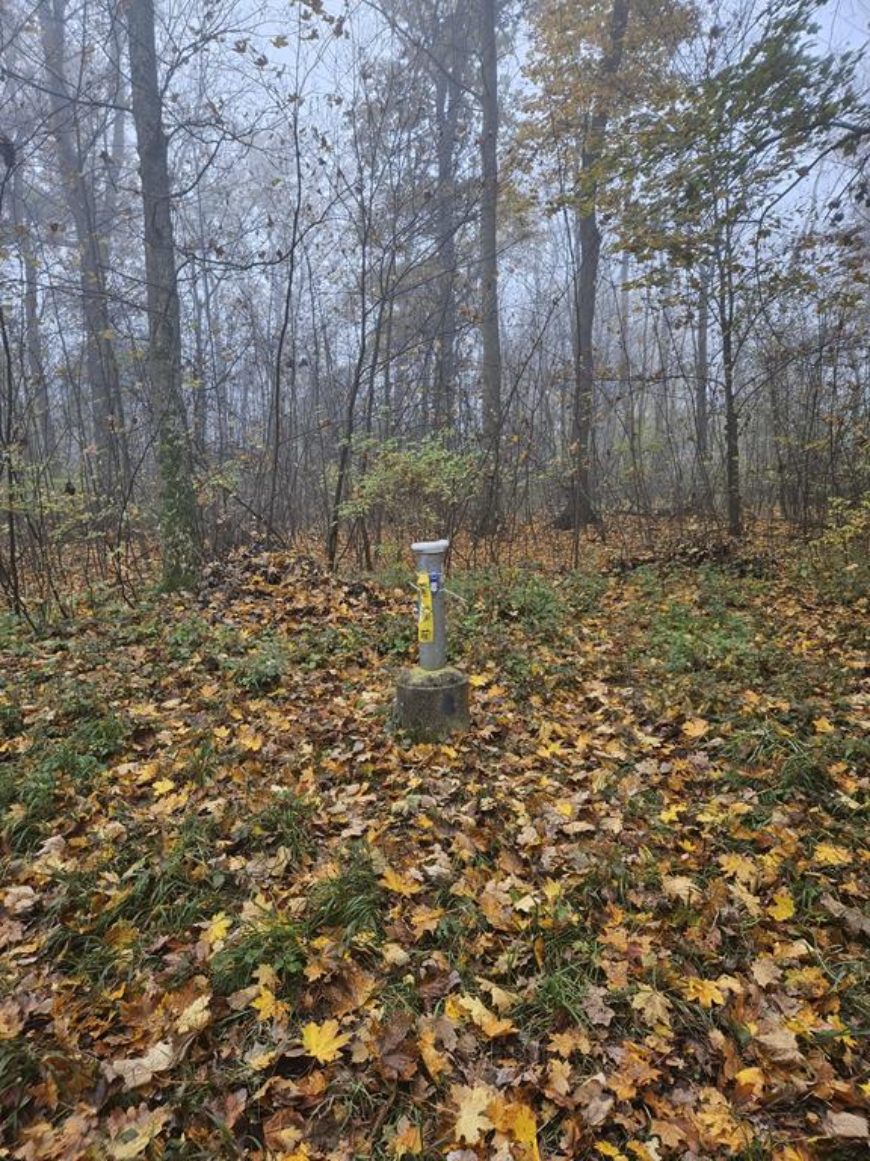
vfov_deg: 73.9
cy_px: 580
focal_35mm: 23
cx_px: 435
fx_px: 771
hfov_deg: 58.9
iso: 50
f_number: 1.8
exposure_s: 1/100
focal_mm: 5.4
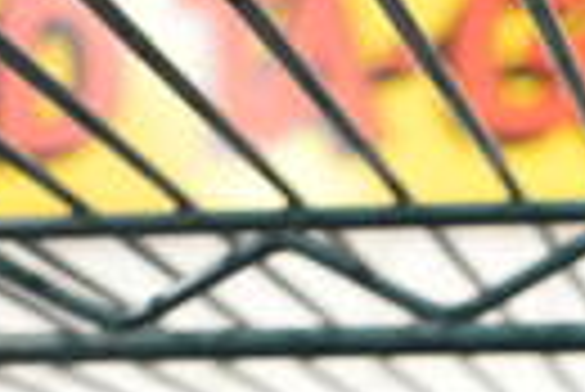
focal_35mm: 127
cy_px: 892
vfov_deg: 9.7
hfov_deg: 15.2
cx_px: 796
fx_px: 2066
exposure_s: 1/60
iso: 1250
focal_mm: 18
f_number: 4
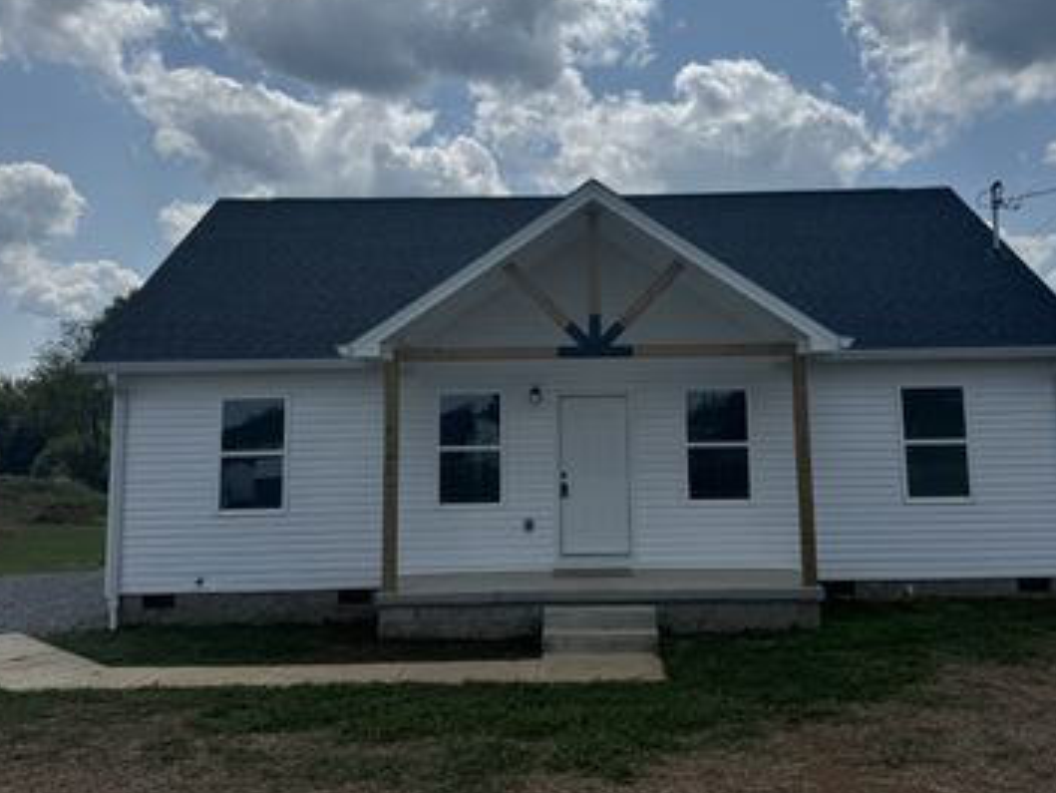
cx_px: 583
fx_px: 1038
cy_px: 301
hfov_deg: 53.8
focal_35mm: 34
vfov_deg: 41.5
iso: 80
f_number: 1.78
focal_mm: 6.76
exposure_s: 1/10417
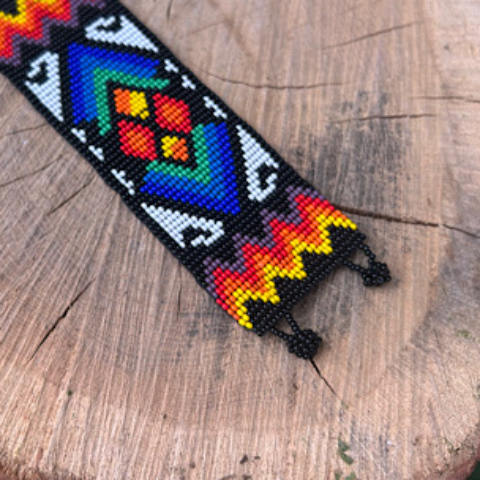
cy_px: 159
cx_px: 154
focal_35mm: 42
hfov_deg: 39.5
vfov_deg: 39.5
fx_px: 659
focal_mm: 5.7
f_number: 1.5
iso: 50
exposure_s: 1/1311
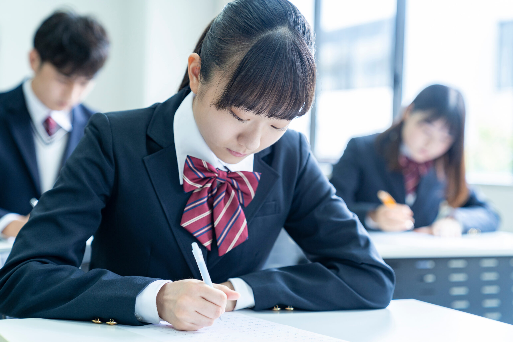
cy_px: 171
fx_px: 898
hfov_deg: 31.9
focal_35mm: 63
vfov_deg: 21.6
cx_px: 256
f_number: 2.8
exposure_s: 1/125
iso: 200
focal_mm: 63
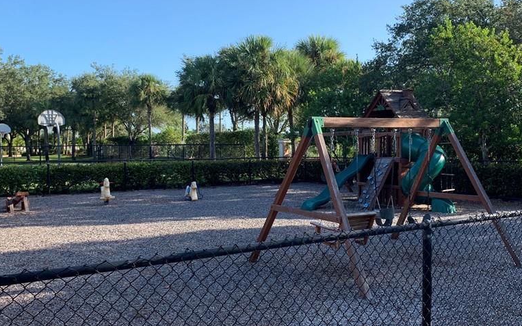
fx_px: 526
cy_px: 179
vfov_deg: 34.4
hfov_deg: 52.6
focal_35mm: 37
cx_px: 293
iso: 25
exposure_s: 1/754
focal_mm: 4.25
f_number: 1.8
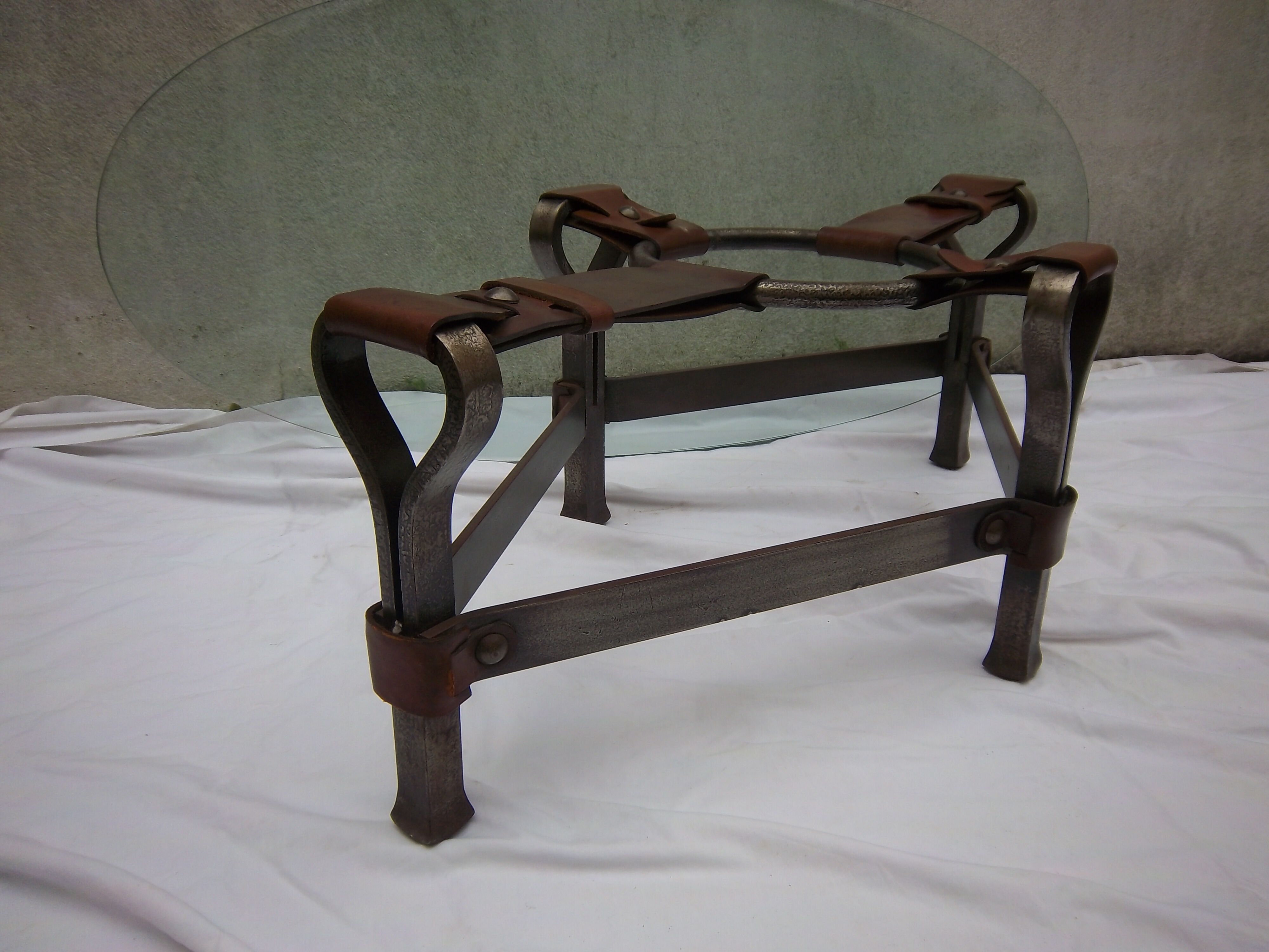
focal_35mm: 28
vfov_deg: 49.7
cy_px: 476
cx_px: 634
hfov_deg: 63.4
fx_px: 1026
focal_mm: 5.1
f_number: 3.5
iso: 64
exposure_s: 1/160
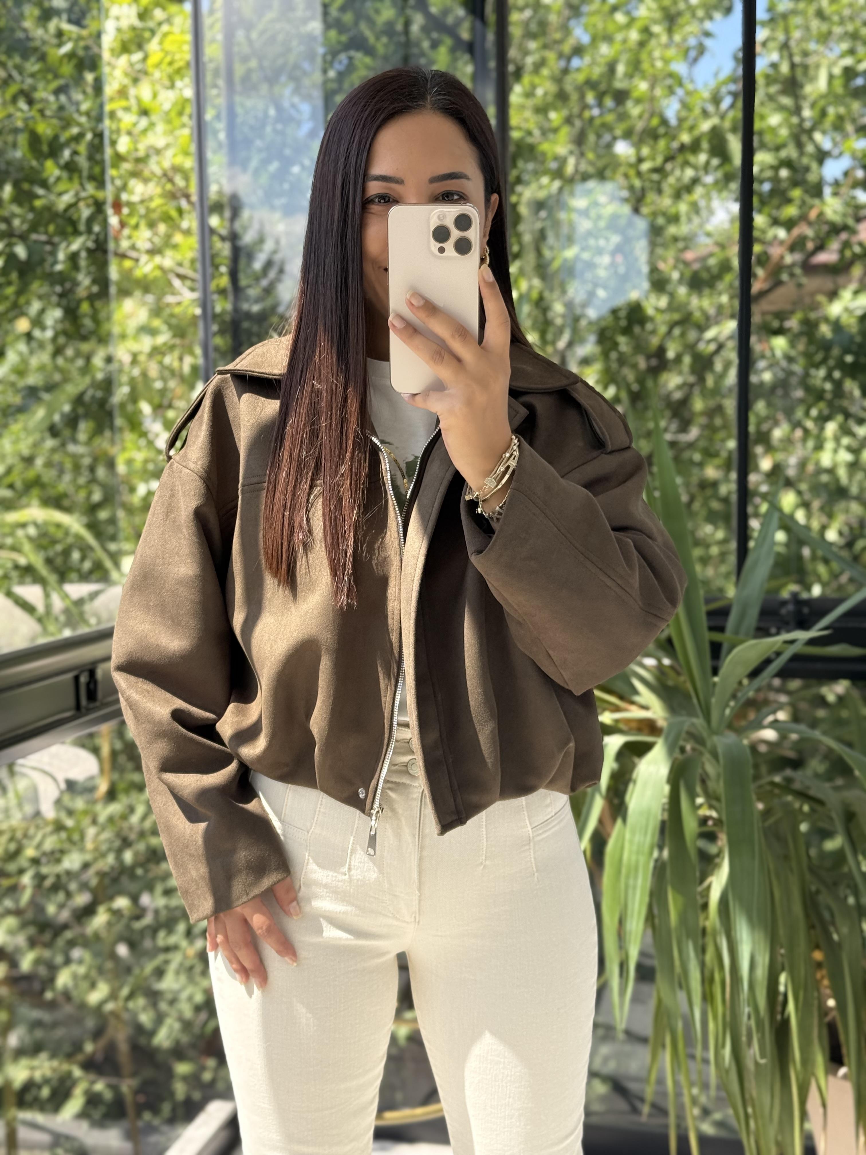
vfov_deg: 39.7
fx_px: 1601
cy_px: 578
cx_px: 433
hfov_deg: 30.3
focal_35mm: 48
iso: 80
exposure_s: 1/516
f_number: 1.78
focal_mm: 6.76
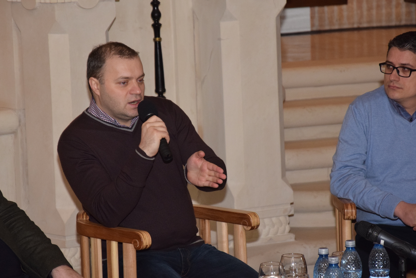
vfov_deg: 7.7
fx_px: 2052
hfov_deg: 11.6
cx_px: 201
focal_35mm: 178
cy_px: 145
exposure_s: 1/80
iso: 1250
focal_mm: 105
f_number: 5.6
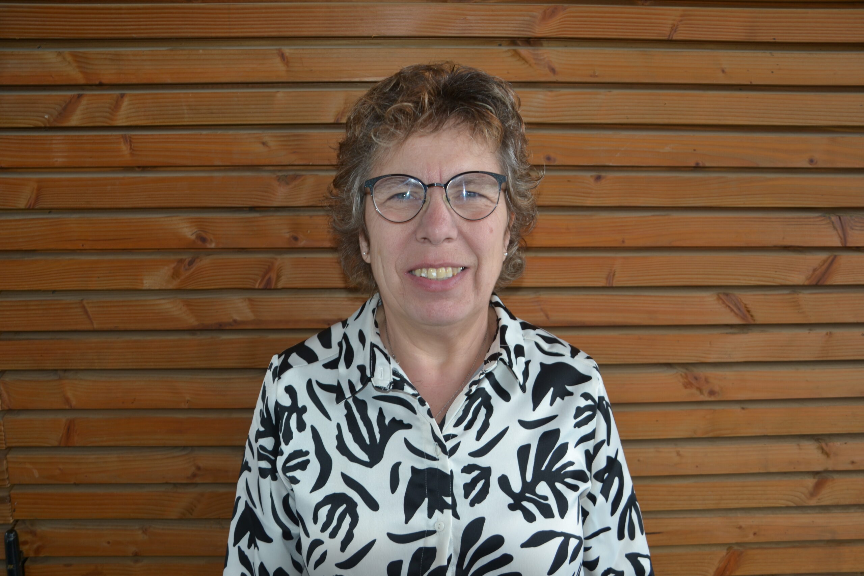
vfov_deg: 41.7
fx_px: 756
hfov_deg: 59.5
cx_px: 432
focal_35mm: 32
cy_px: 288
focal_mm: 21
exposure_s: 1/40
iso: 100
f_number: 3.5
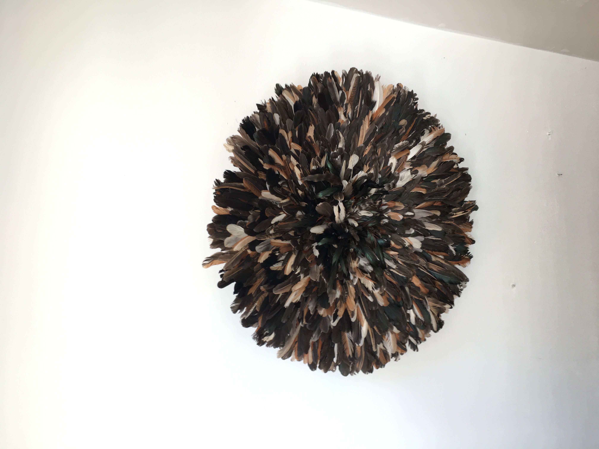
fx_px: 502
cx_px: 300
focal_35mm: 29
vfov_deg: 48.2
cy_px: 224
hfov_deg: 61.7
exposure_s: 1/33
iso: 40
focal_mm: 4.15
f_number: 2.2
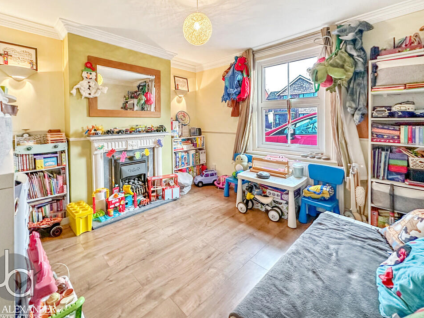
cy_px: 152
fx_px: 184
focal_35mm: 15
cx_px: 203
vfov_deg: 81.7
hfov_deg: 98.1
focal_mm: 2.22
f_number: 2.2
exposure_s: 1/50
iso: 320
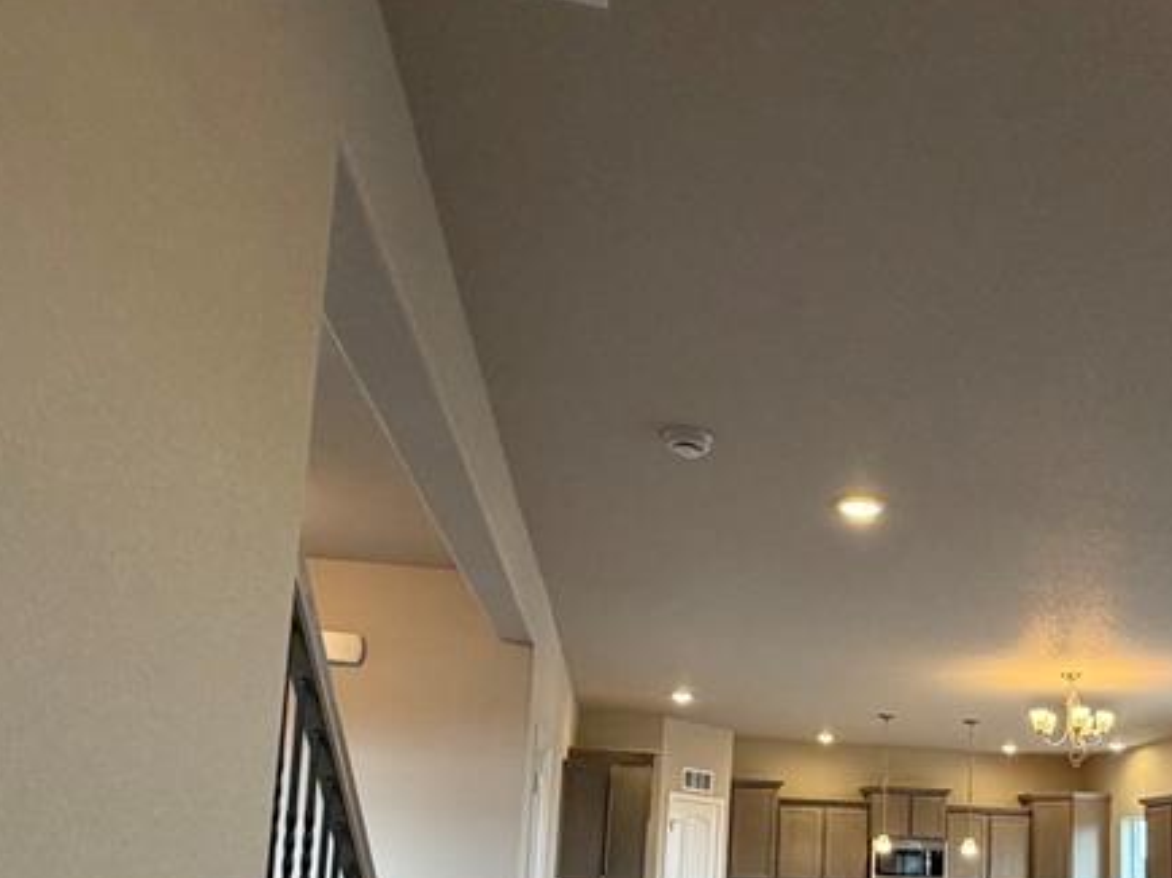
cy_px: 744
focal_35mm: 33
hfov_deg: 52.8
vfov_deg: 40.5
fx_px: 1117
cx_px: 888
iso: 200
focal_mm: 2.22
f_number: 2.2
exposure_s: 1/120
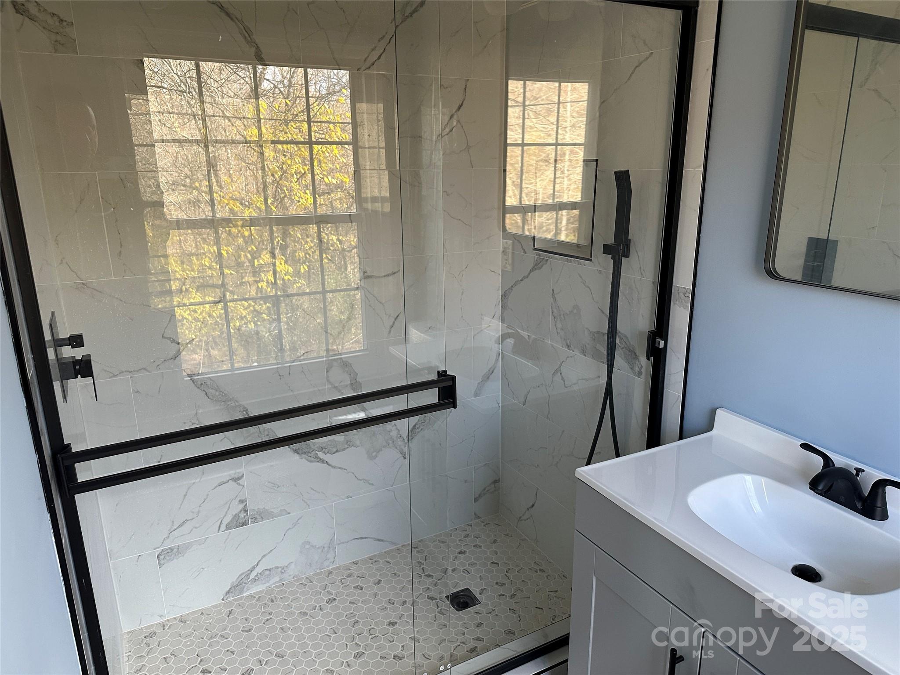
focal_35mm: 24
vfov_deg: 56.8
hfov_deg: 71.6
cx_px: 450
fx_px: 624
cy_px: 338
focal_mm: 6.86
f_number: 1.78
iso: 200
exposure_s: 1/120
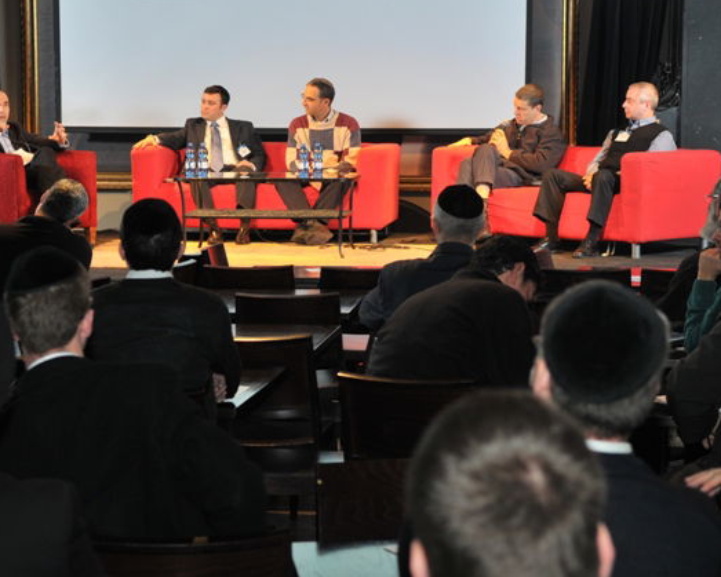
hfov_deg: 20.2
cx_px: 306
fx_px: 2019
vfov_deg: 16.3
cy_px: 288
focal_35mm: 95
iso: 400
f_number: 4
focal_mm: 55
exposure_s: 1/80
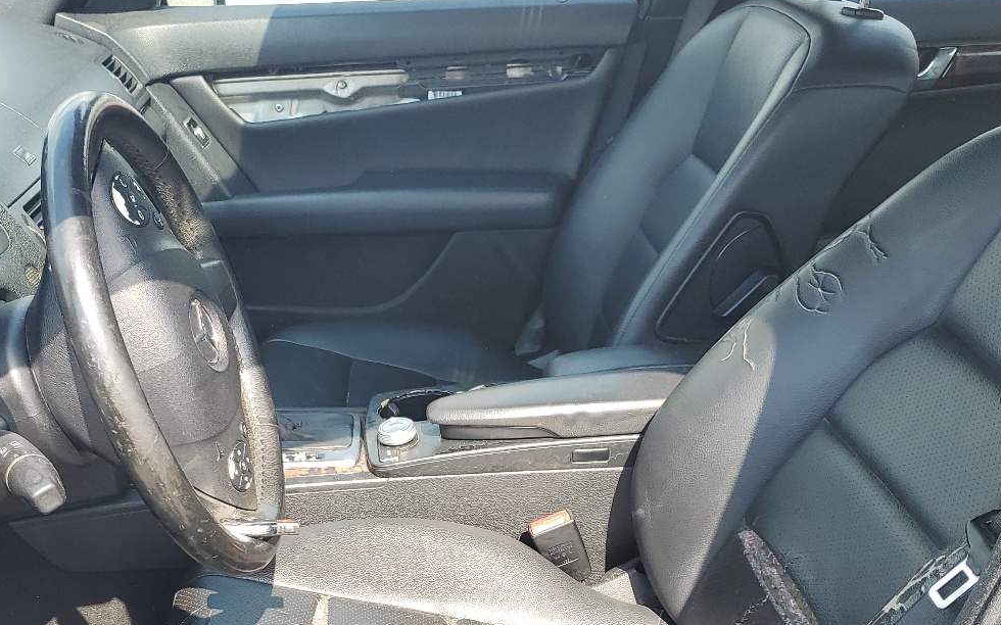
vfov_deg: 27.7
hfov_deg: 44.1
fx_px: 1227
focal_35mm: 45
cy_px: 537
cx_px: 383
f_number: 1.5
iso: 50
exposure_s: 1/435
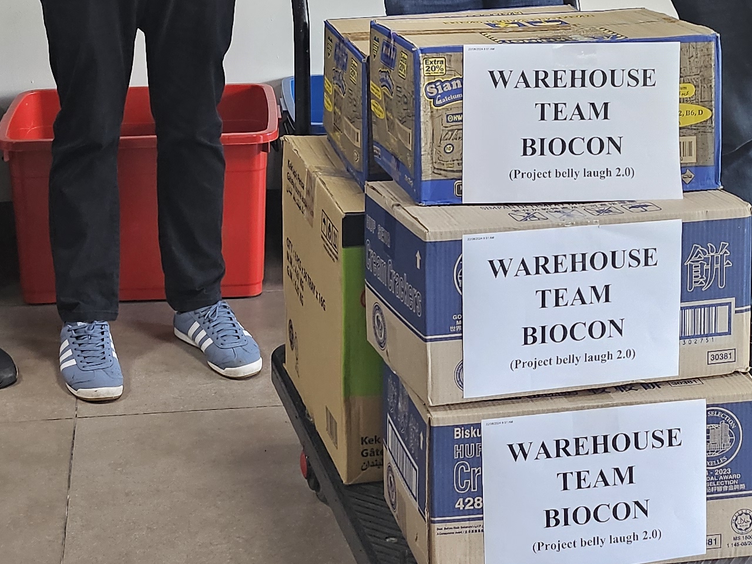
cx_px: 301
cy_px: -51
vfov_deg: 18.9
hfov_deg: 25.9
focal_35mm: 75
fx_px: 1629
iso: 160
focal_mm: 5
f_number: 1.8
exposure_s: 1/55
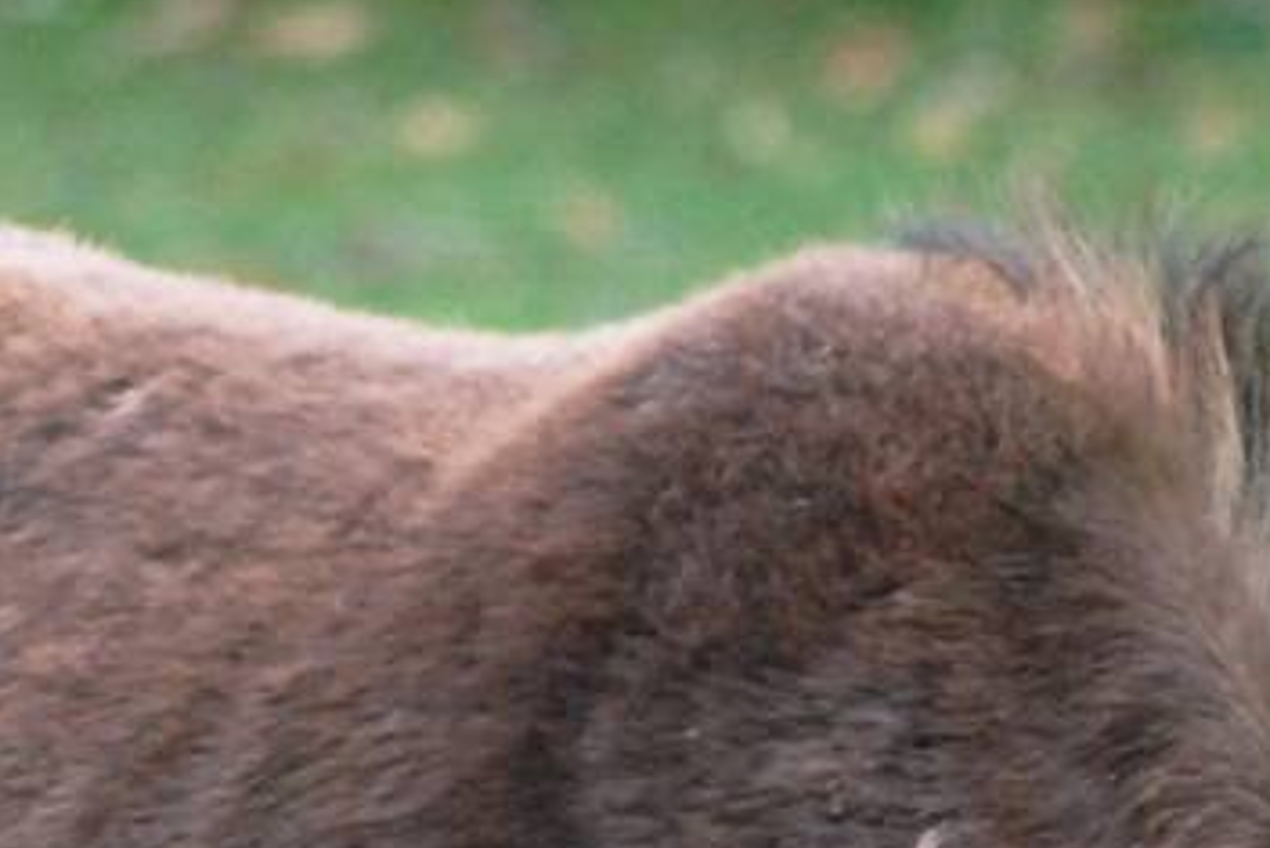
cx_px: 451
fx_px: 40972
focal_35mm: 1161
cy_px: 1673
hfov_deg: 1.8
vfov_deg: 1.2
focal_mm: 170
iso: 1000
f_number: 4.8
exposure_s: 1/250
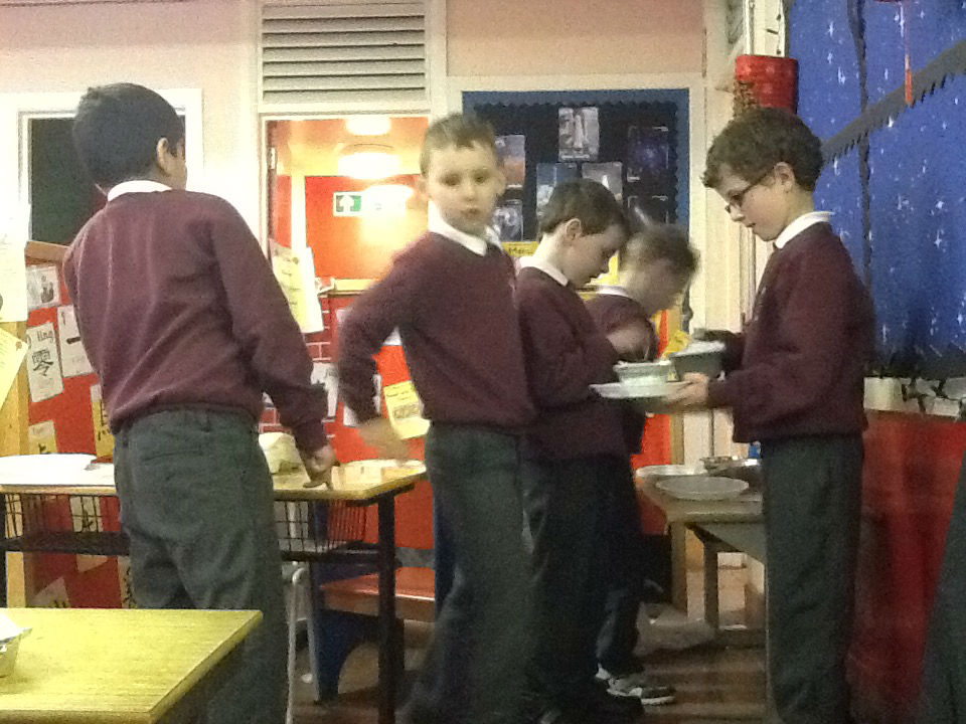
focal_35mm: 44
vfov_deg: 32.9
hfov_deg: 42.9
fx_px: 1228
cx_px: 483
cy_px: 362
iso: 500
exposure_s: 1/15
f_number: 2.4
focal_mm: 2.03
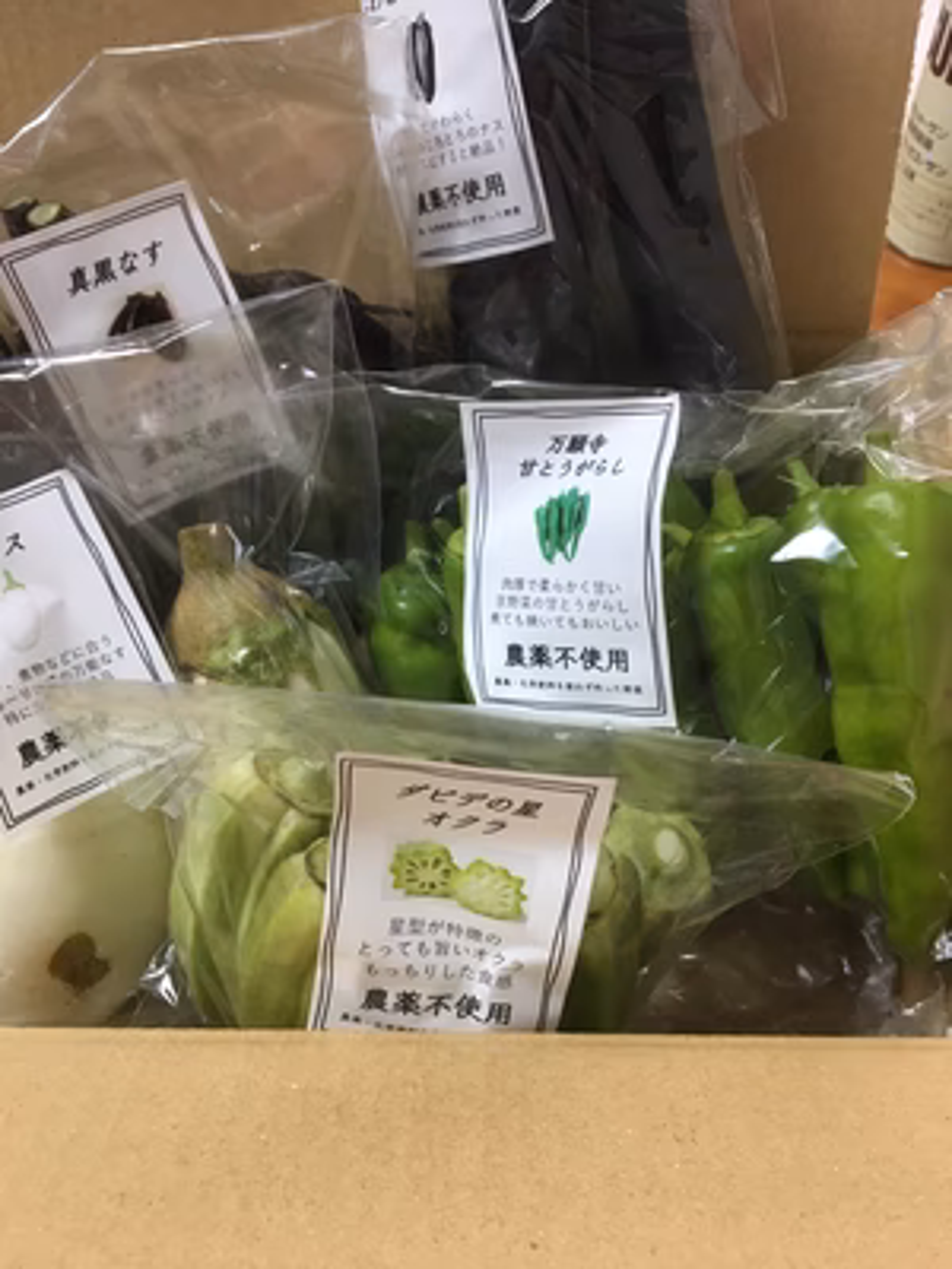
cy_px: 634
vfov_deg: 61.7
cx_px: 476
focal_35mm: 29
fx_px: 1063
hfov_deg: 48.2
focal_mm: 4.15
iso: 80
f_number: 2.2
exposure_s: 1/30
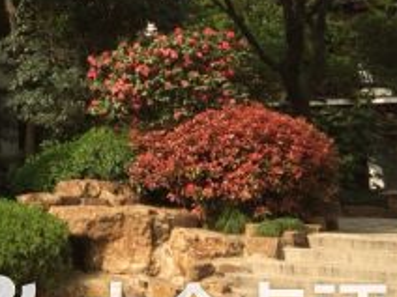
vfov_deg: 14.4
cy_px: -74
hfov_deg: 17.6
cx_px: -219
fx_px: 1135
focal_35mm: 99
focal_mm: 4.12
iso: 32
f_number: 2.2
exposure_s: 1/1080
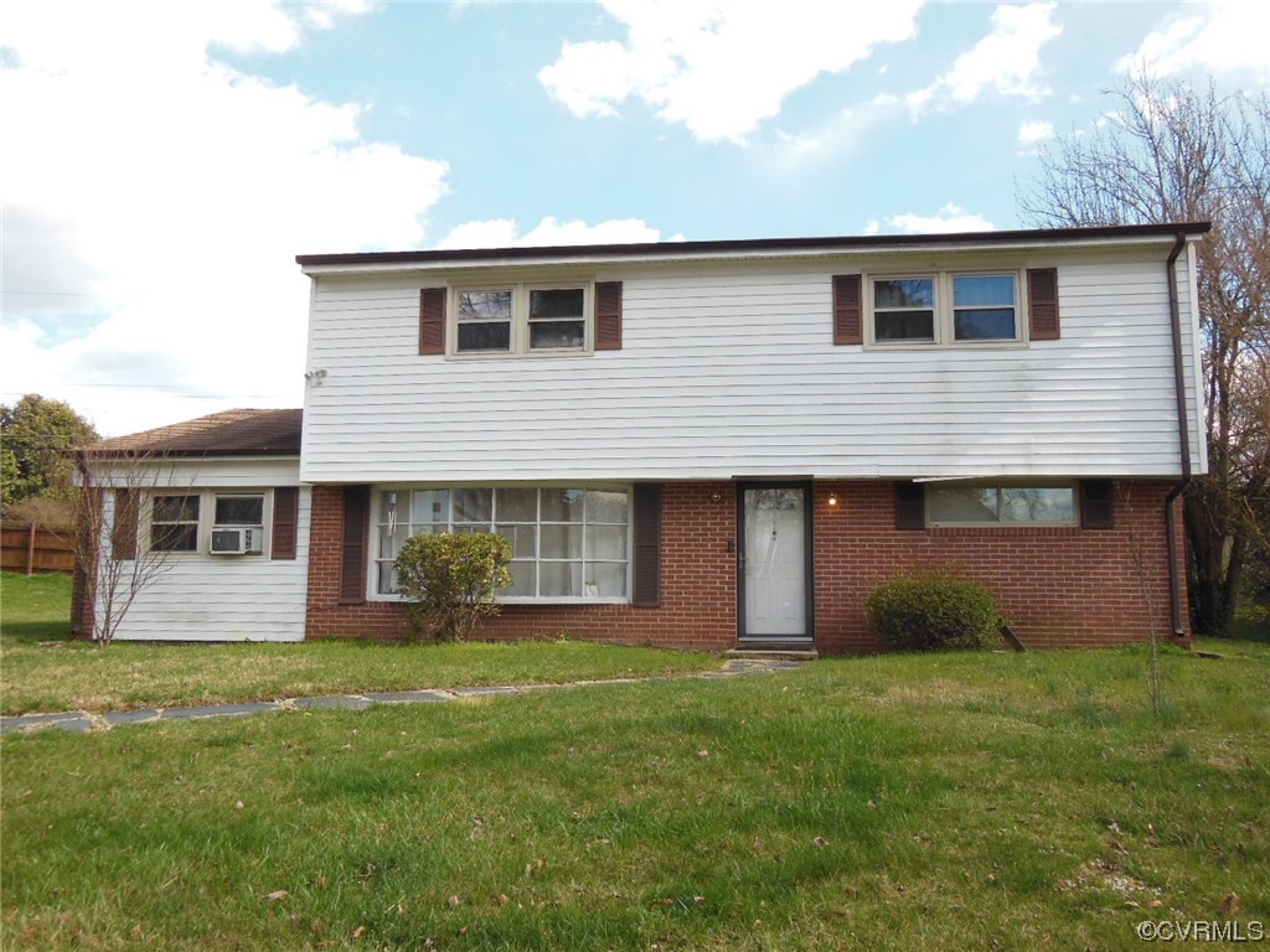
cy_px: 476
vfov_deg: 48.2
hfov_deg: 61.7
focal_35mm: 29
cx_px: 635
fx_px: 1064
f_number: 3.7
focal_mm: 5.2
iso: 125
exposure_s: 1/400
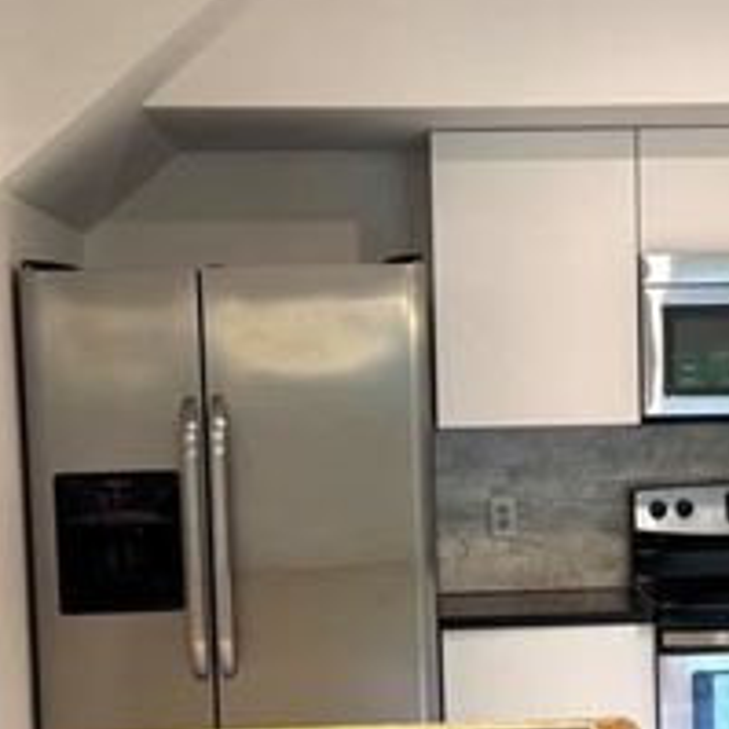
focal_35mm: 75
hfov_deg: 22.9
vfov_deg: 22.9
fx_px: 1787
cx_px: 526
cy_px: 528
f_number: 1.78
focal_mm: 6.76
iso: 200
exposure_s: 1/120
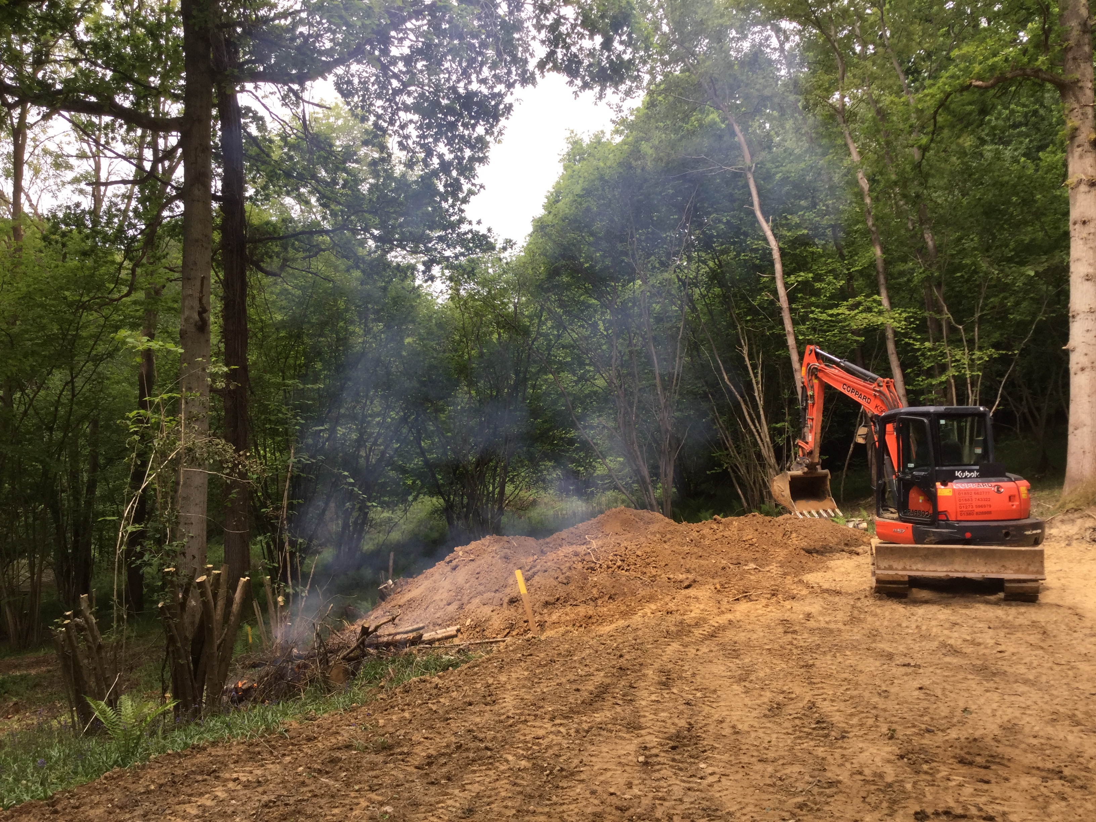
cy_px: 411
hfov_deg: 58.4
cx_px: 548
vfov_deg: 45.4
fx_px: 982
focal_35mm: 31
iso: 25
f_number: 2.4
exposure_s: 1/302
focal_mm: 3.3
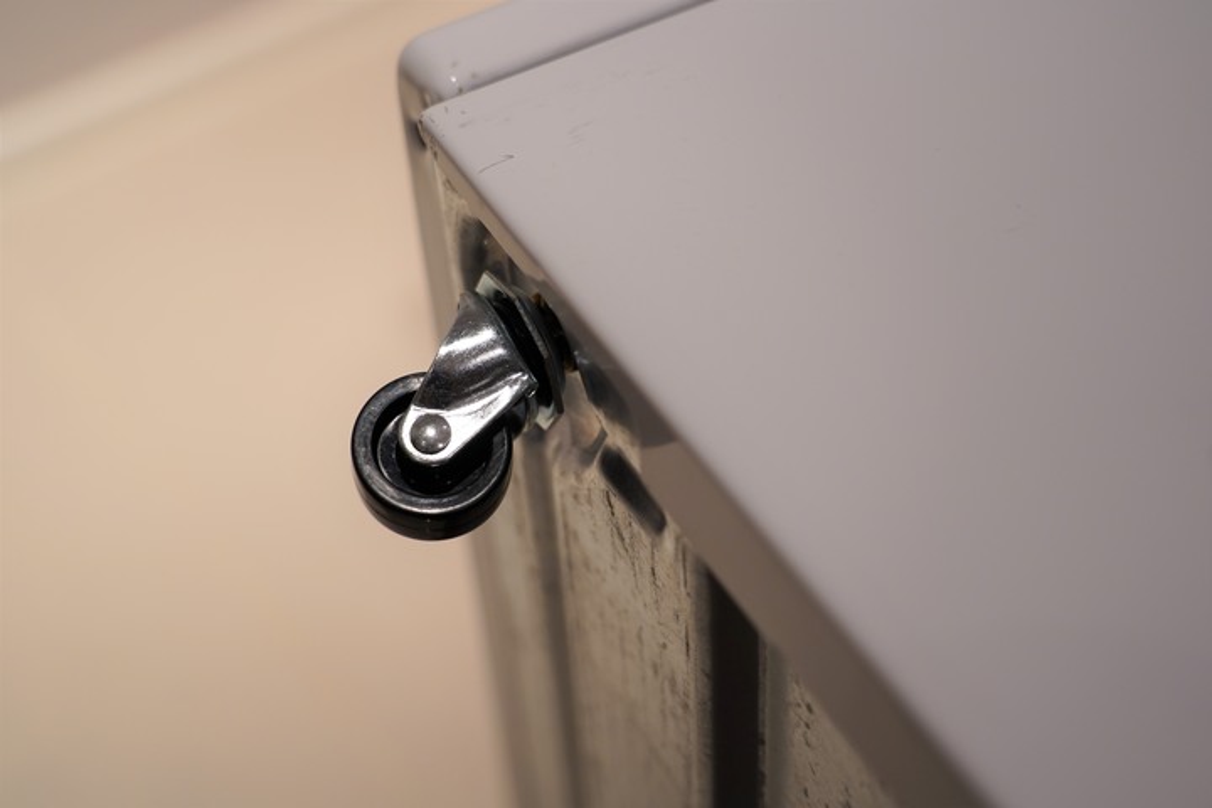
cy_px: 404
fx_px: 1818
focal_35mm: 54
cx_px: 606
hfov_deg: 36.9
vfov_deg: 25.1
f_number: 4
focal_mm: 54
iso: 640
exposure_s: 1/60
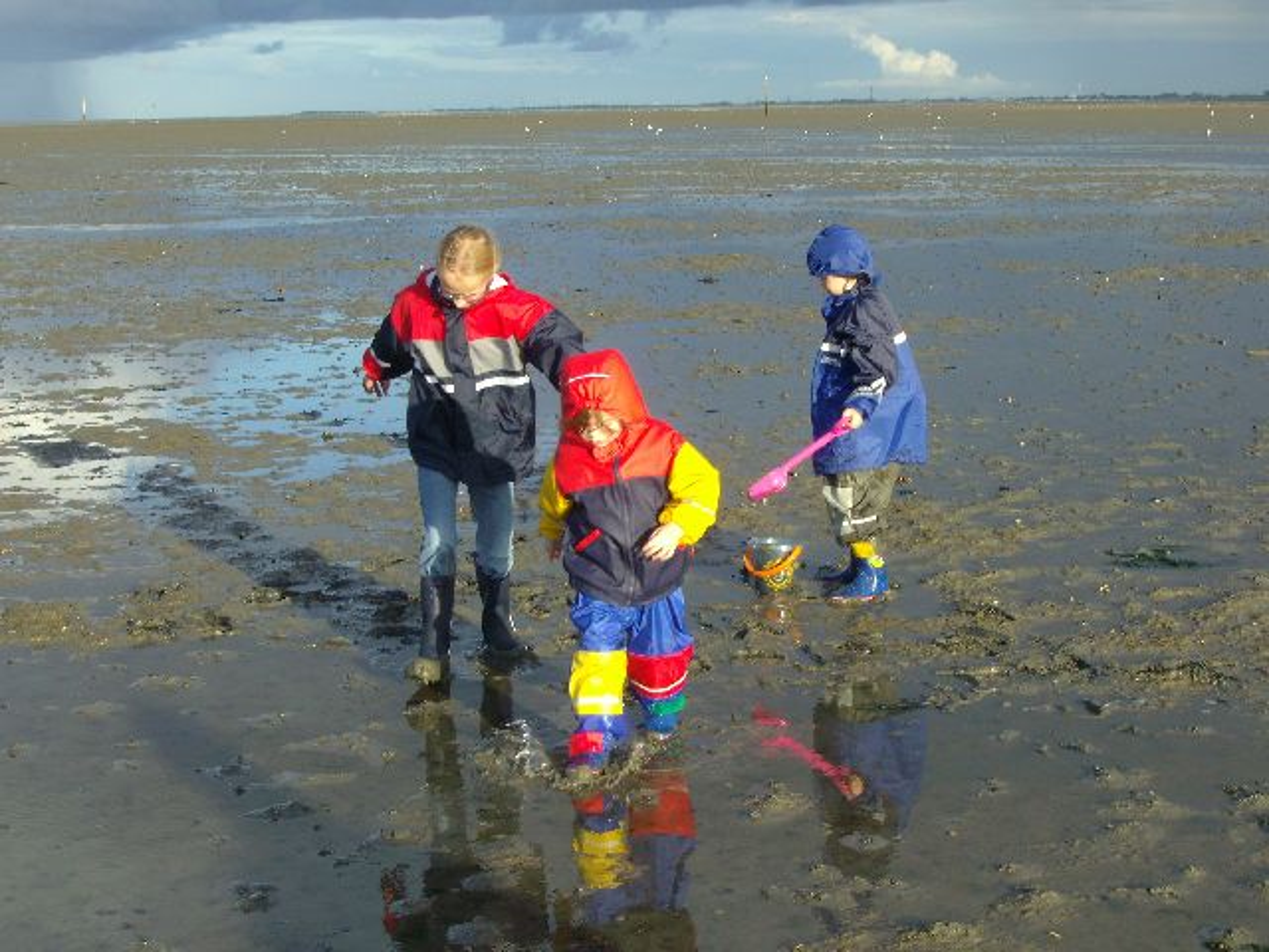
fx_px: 2493
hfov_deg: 28.6
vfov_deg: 21.6
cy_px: 476
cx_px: 634
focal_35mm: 68
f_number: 6.09
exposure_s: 1/159
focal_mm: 11.4
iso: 64
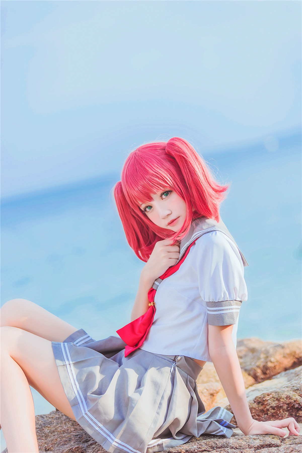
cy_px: 226
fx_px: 1422
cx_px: 151
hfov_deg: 12.1
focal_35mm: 113
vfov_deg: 18.1
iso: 100
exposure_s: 1/1000
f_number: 2.8
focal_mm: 113
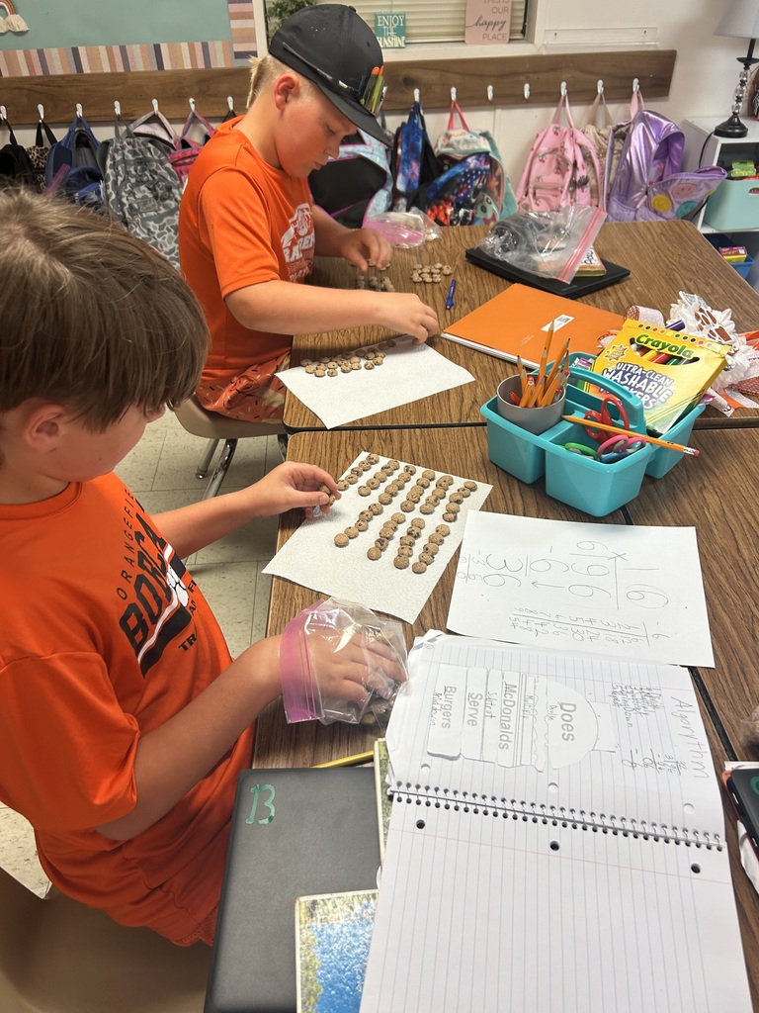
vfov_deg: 67.3
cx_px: 380
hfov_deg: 53.1
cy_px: 506
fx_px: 760
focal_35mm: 26
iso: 50
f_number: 1.5
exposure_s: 1/64
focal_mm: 5.7
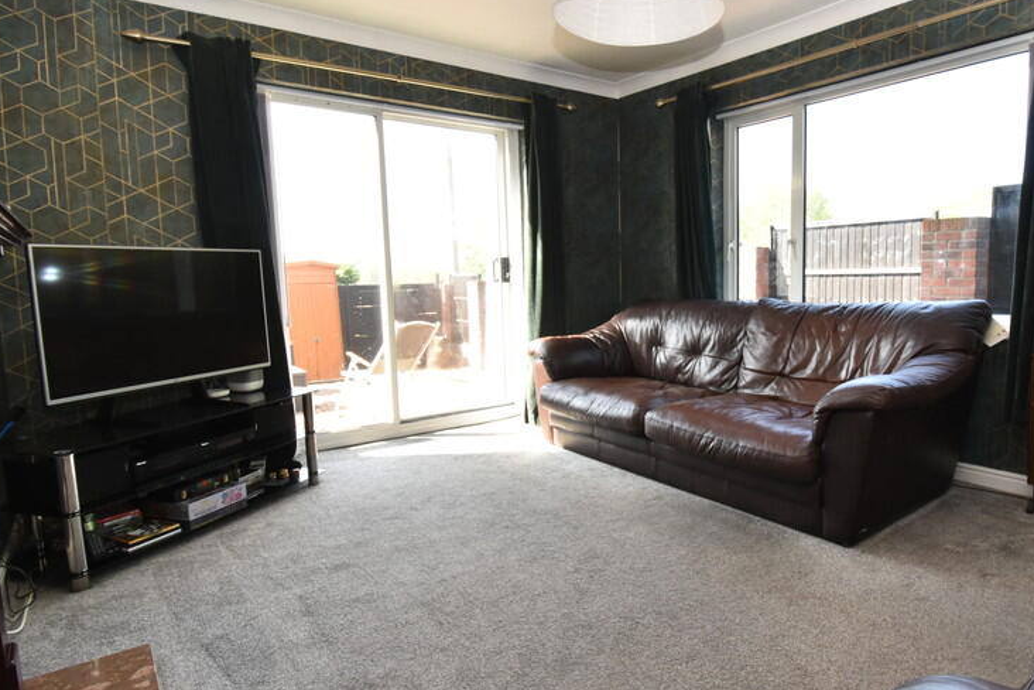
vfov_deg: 59.5
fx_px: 603
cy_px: 339
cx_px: 633
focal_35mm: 21
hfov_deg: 80.0
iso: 800
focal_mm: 10
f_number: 7.1
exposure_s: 1/125
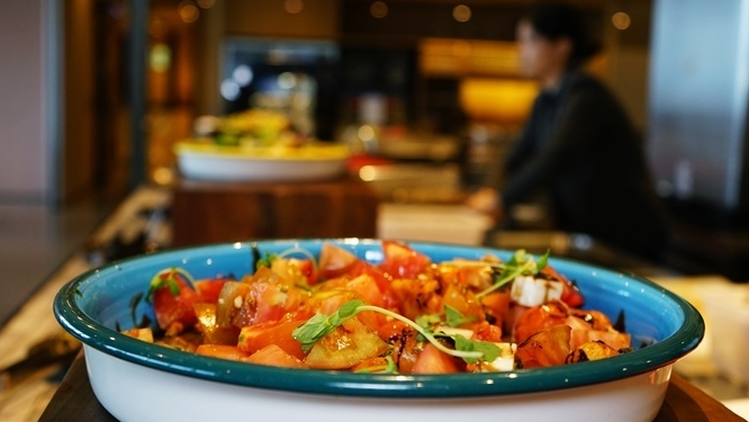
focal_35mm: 44
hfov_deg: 46.4
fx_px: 874
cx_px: 373
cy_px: 208
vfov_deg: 27.1
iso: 640
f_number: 4
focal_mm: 35
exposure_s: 1/60
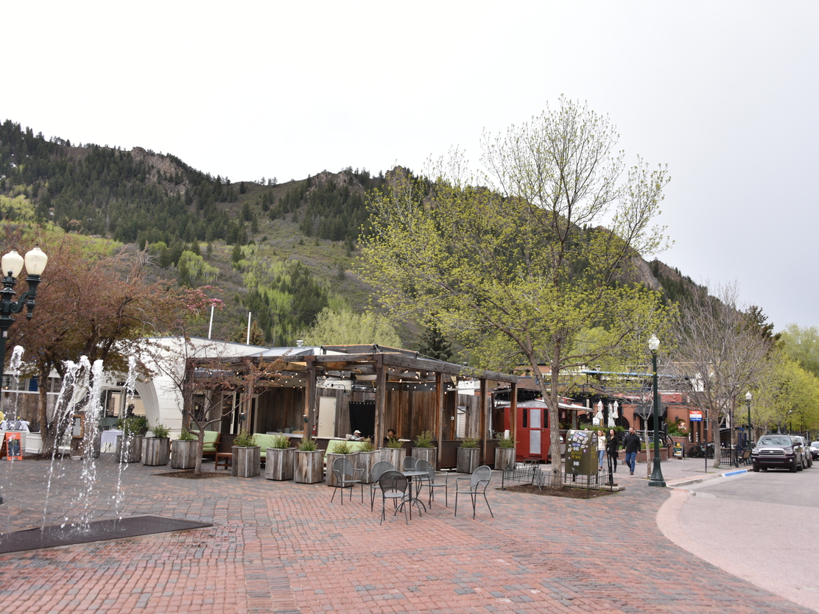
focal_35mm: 31
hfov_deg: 58.3
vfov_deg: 45.4
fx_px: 733
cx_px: 426
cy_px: 300
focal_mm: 28
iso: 100
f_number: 6.3
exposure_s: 1/160
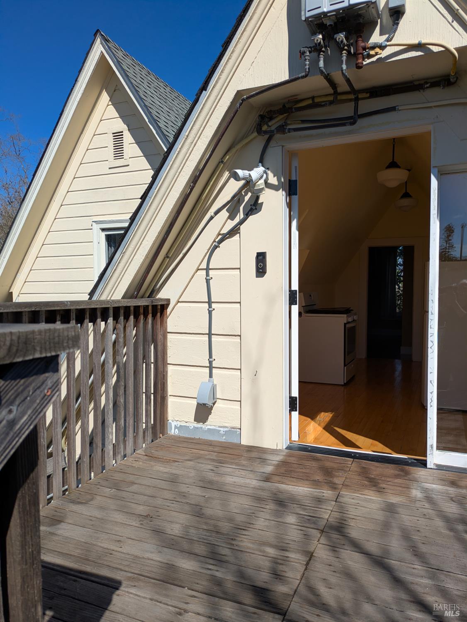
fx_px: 449
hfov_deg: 54.9
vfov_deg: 69.4
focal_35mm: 25
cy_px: 311
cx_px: 234
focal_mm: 5.43
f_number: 1.89
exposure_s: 1/3226
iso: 51
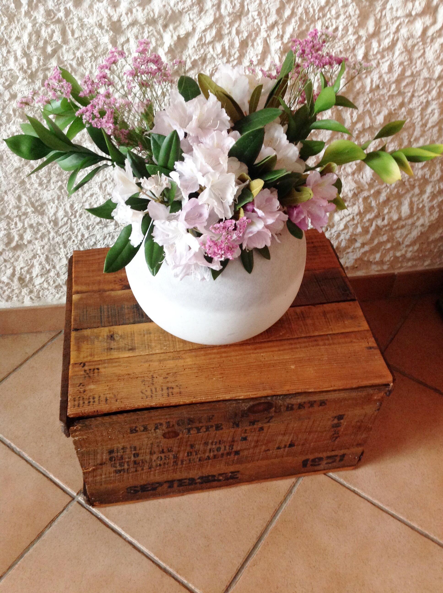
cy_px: 296
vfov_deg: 52.7
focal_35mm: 35
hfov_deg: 40.6
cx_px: 222
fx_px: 599
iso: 200
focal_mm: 4.28
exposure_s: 1/15
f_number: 2.4
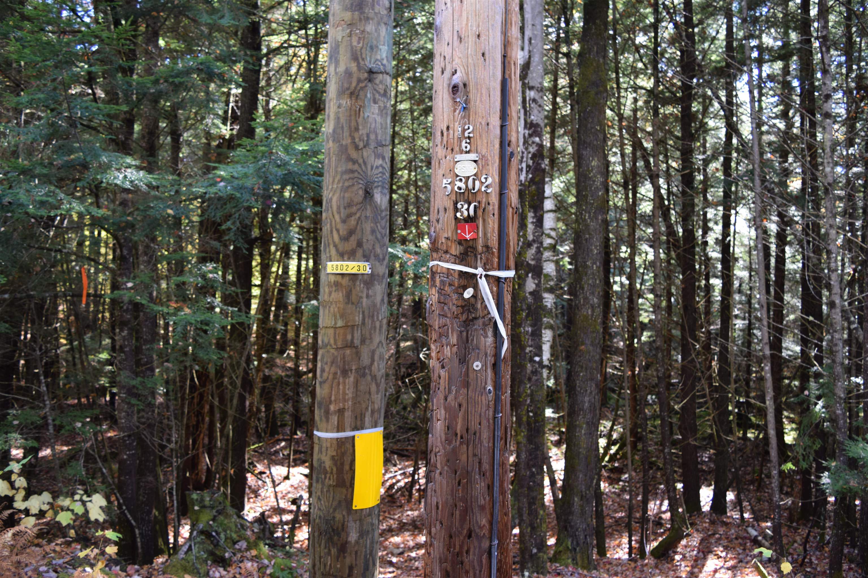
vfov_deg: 43.6
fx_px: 723
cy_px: 289
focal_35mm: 30
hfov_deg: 61.9
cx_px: 434
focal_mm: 20
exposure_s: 1/80
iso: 400
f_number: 4.5
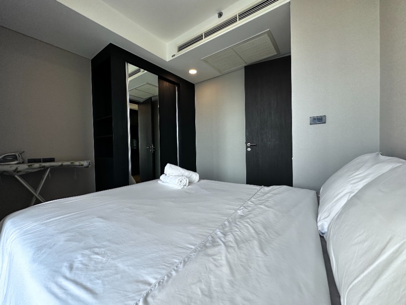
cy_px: 152
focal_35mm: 14
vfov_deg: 85.7
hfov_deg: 102.1
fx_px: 164
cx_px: 203
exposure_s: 1/99
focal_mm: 2.22
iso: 125
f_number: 2.2
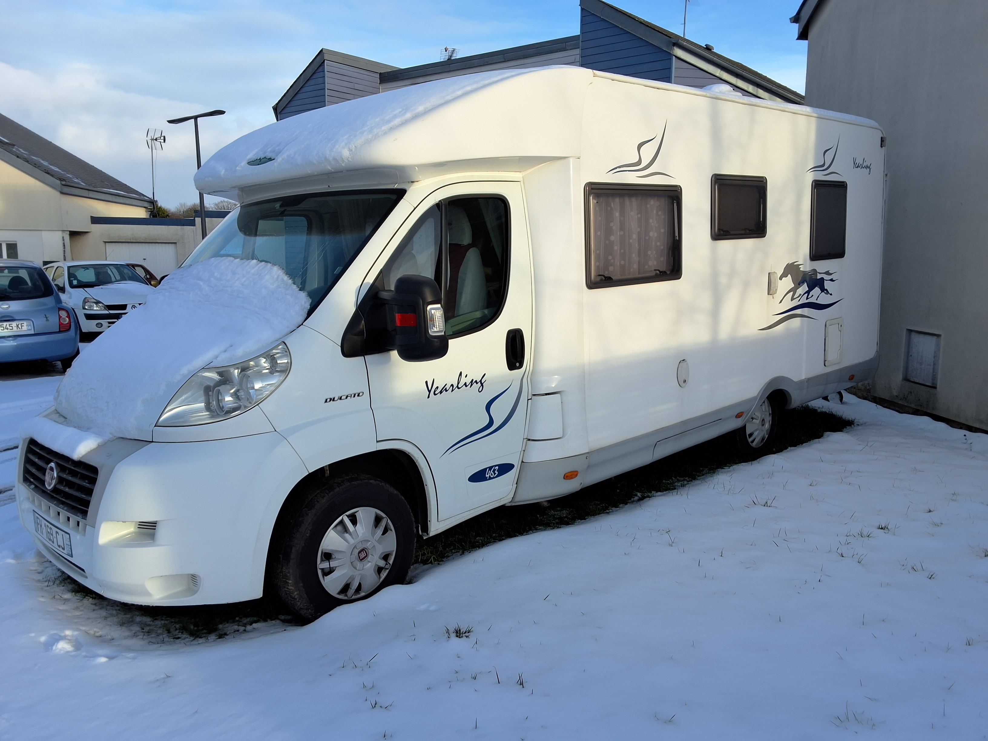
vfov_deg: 49.7
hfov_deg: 63.4
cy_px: 370
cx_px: 494
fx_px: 799
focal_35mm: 28
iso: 32
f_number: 1.9
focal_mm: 2.91
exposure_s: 1/752
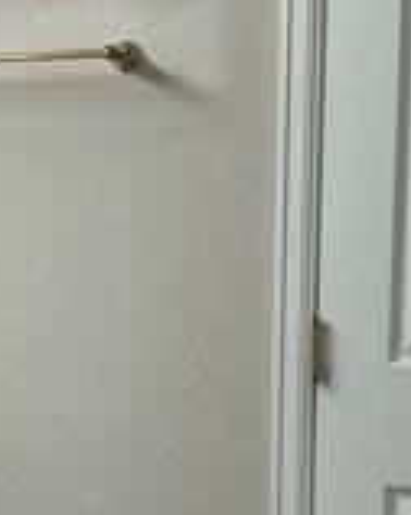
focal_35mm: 115
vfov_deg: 16.5
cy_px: 466
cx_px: -26
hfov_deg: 13.2
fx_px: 1752
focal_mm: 3
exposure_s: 1/100
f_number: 1.8
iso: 64
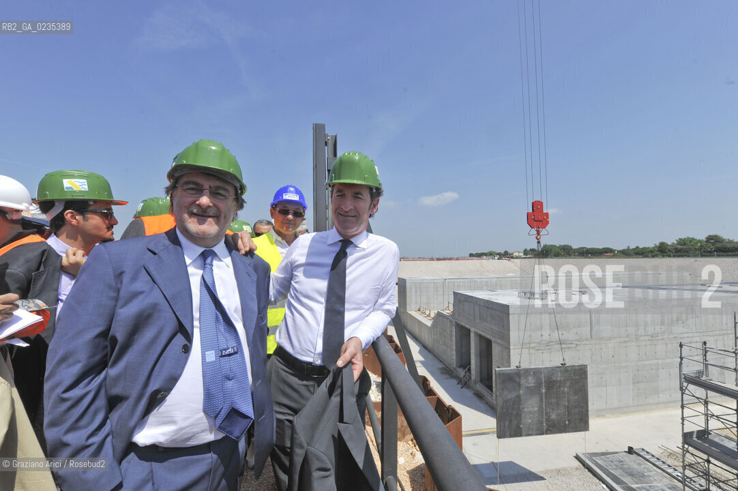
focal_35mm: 14
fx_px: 287
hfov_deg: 104.3
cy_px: 246
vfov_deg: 81.1
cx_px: 369
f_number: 11
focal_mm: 14
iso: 200
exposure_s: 1/500
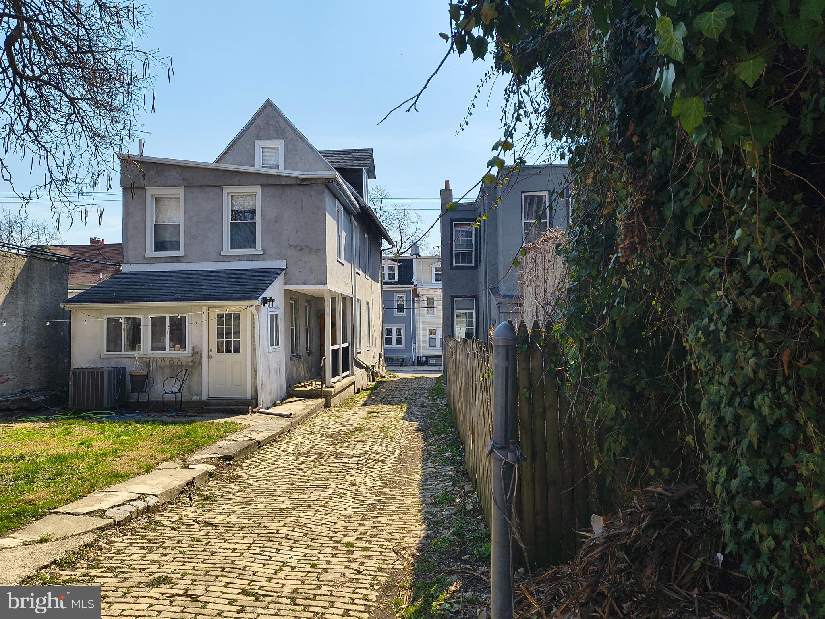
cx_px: 412
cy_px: 310
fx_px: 596
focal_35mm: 25
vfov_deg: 54.9
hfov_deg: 69.4
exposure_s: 1/1415
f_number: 1.7
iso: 100
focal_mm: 4.68
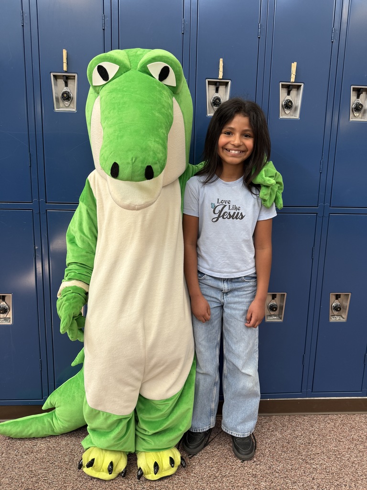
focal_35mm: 24
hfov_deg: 56.8
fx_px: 339
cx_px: 184
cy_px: 245
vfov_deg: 71.6
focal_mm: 6.76
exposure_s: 1/60
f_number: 1.78
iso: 125
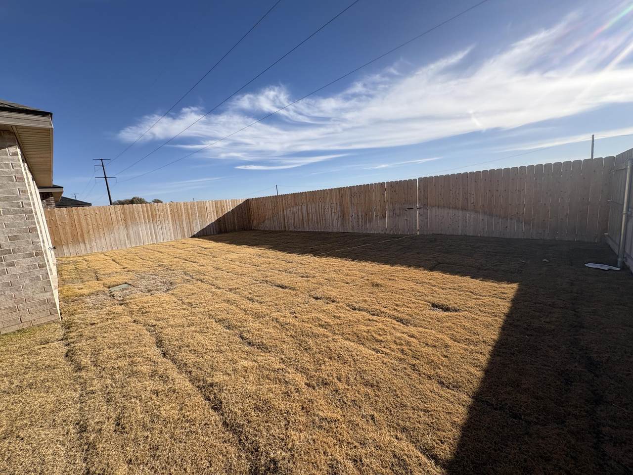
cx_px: 316
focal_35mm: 14
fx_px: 256
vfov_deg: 85.7
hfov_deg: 102.1
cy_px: 238
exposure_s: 1/2208
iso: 40
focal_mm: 2.22
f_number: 2.2
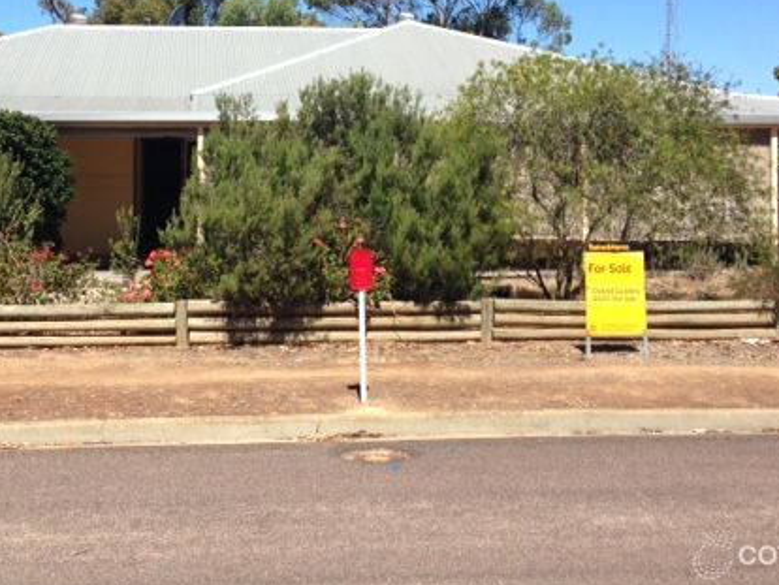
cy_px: 156
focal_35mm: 51
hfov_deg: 37.3
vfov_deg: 28.2
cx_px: 295
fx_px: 1148
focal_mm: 4.12
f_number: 2.4
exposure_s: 1/1642
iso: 50
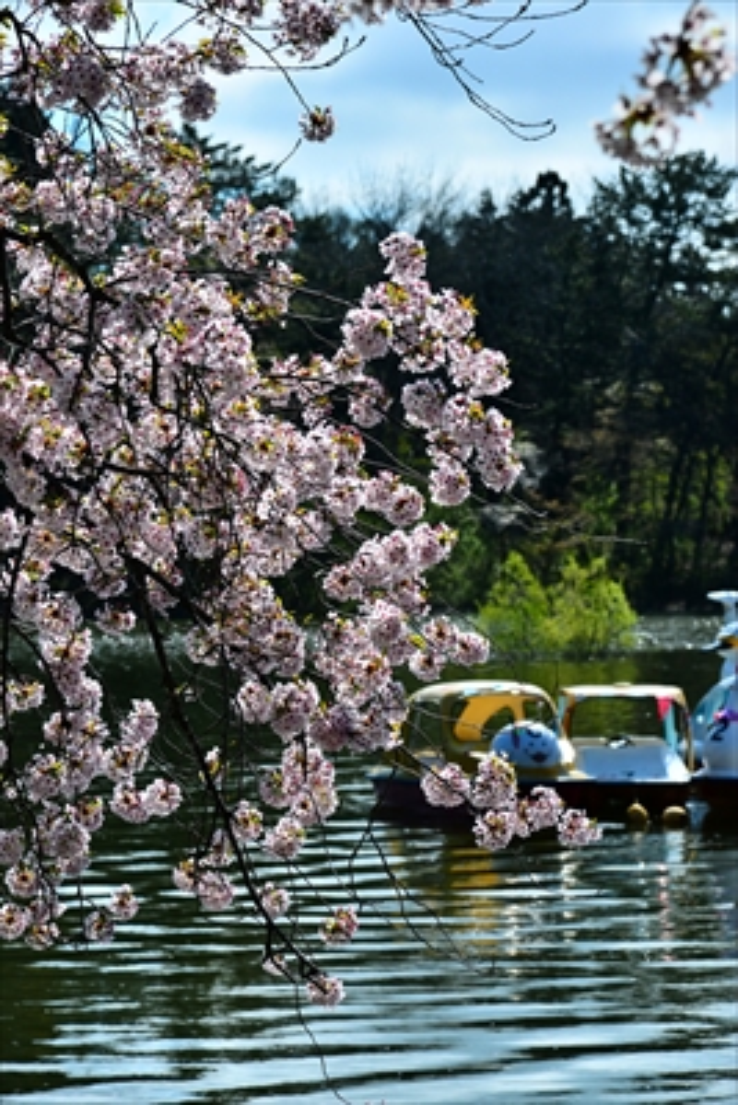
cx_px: 369
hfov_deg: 11.4
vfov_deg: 17.1
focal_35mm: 120
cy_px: 552
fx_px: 3687
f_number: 8
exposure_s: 1/1600
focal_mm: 120
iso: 400
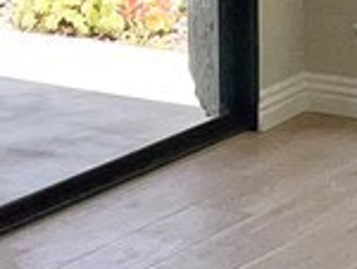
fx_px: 1828
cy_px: -12
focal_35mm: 177
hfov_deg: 11.0
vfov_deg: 8.4
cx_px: 381
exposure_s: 1/1946
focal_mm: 5.1
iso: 32
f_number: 1.6
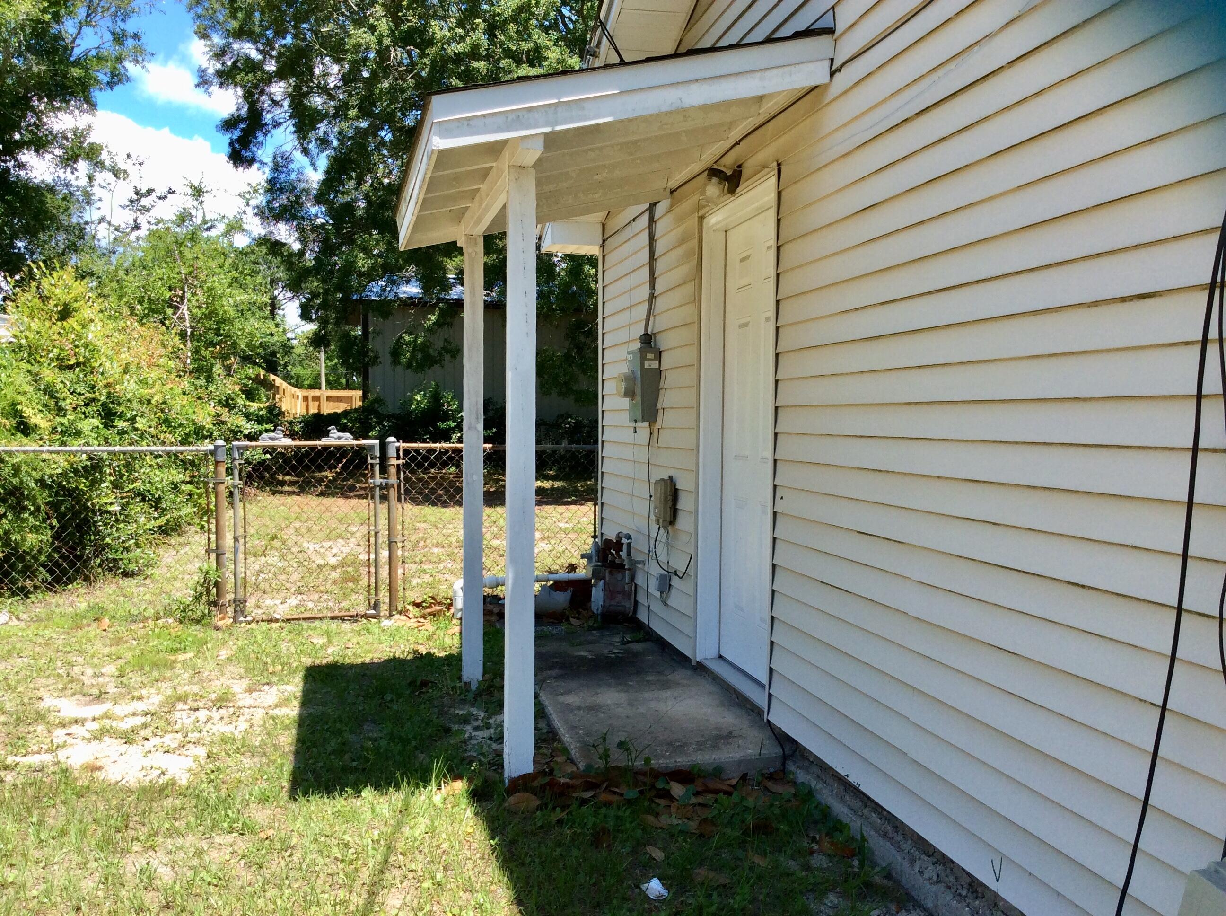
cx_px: 613
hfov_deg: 56.9
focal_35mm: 32
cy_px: 458
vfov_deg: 44.1
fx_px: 1132
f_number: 2.4
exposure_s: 1/681
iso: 32
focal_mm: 3.3
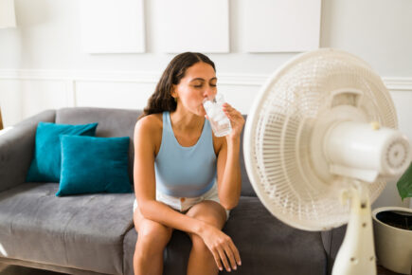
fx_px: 401
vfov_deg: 37.9
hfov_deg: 54.4
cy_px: 138
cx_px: 206
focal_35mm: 35
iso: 320
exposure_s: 1/160
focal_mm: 35
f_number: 1.8
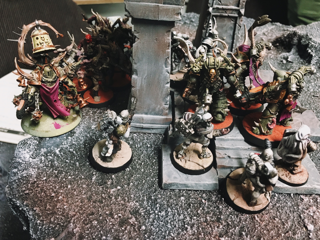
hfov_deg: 61.7
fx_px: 268
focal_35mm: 29
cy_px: 120
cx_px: 160
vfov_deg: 48.2
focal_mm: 4.15
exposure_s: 1/20
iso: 200
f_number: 2.2
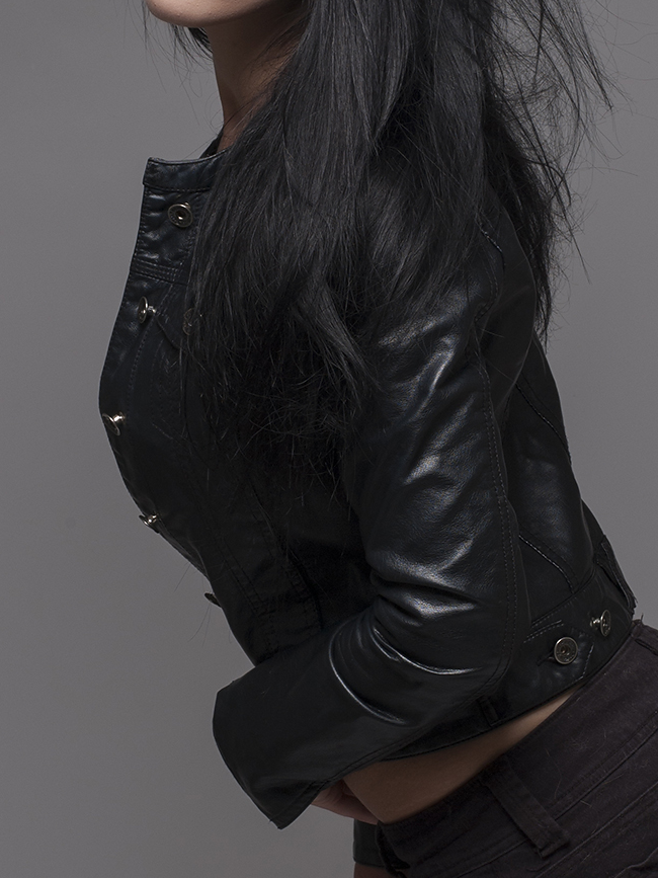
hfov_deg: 11.1
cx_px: 371
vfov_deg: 14.8
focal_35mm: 133
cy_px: 424
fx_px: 3372
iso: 200
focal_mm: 50
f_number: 13
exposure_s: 1/500
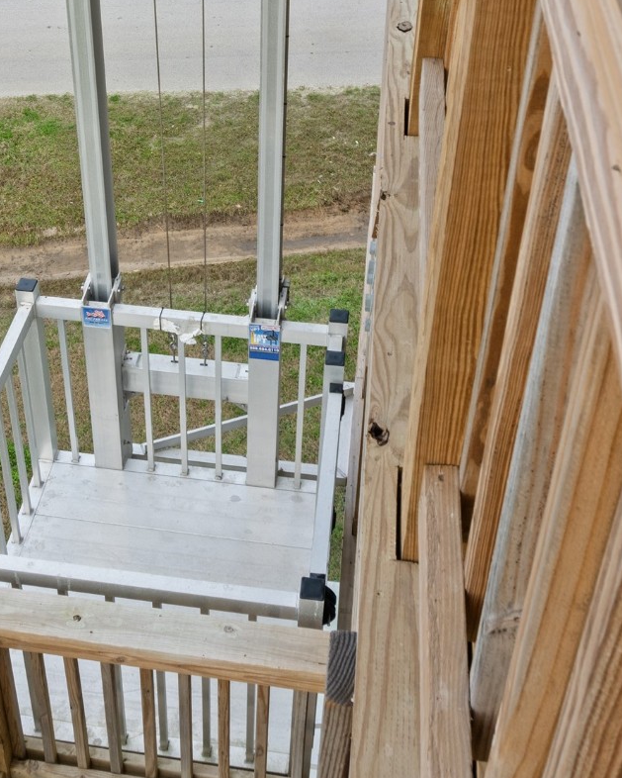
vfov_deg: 38.7
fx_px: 1012
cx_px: 247
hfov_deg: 34.0
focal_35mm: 44
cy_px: 58
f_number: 11
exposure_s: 1/30
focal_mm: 16
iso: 250
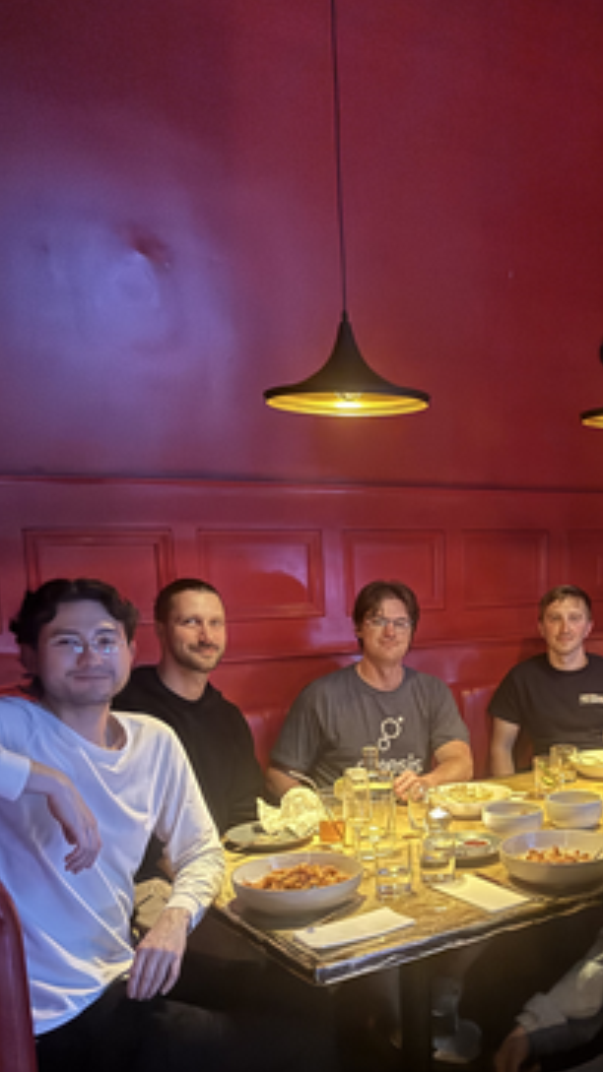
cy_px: 732
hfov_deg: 31.6
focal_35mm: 36
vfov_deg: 54.0
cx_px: 516
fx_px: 1024
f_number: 1.78
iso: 1600
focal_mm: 6.76
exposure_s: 1/17
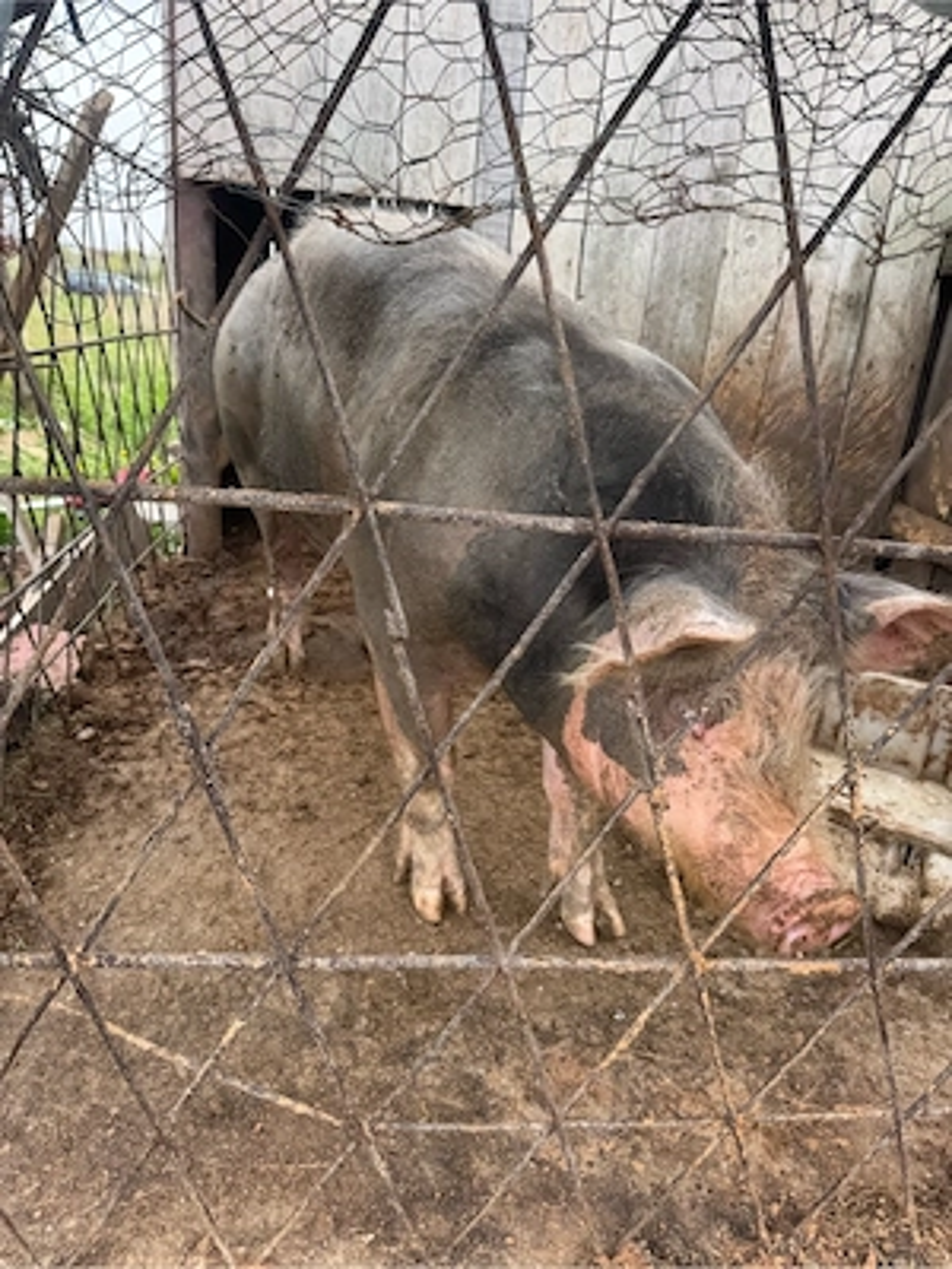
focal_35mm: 24
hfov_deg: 56.8
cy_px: 634
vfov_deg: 71.6
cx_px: 476
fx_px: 880
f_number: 1.78
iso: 80
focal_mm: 6.76
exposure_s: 1/567
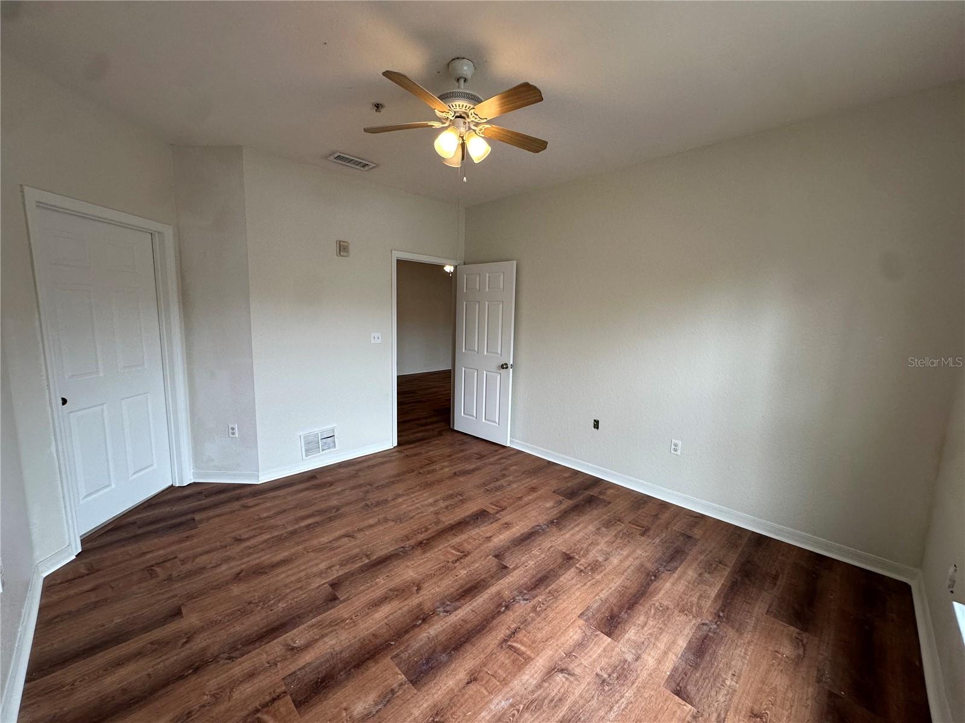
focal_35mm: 14
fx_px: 390
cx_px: 482
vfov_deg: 85.7
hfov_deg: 102.1
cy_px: 362
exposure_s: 1/120
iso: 160
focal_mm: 2.22
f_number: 2.2
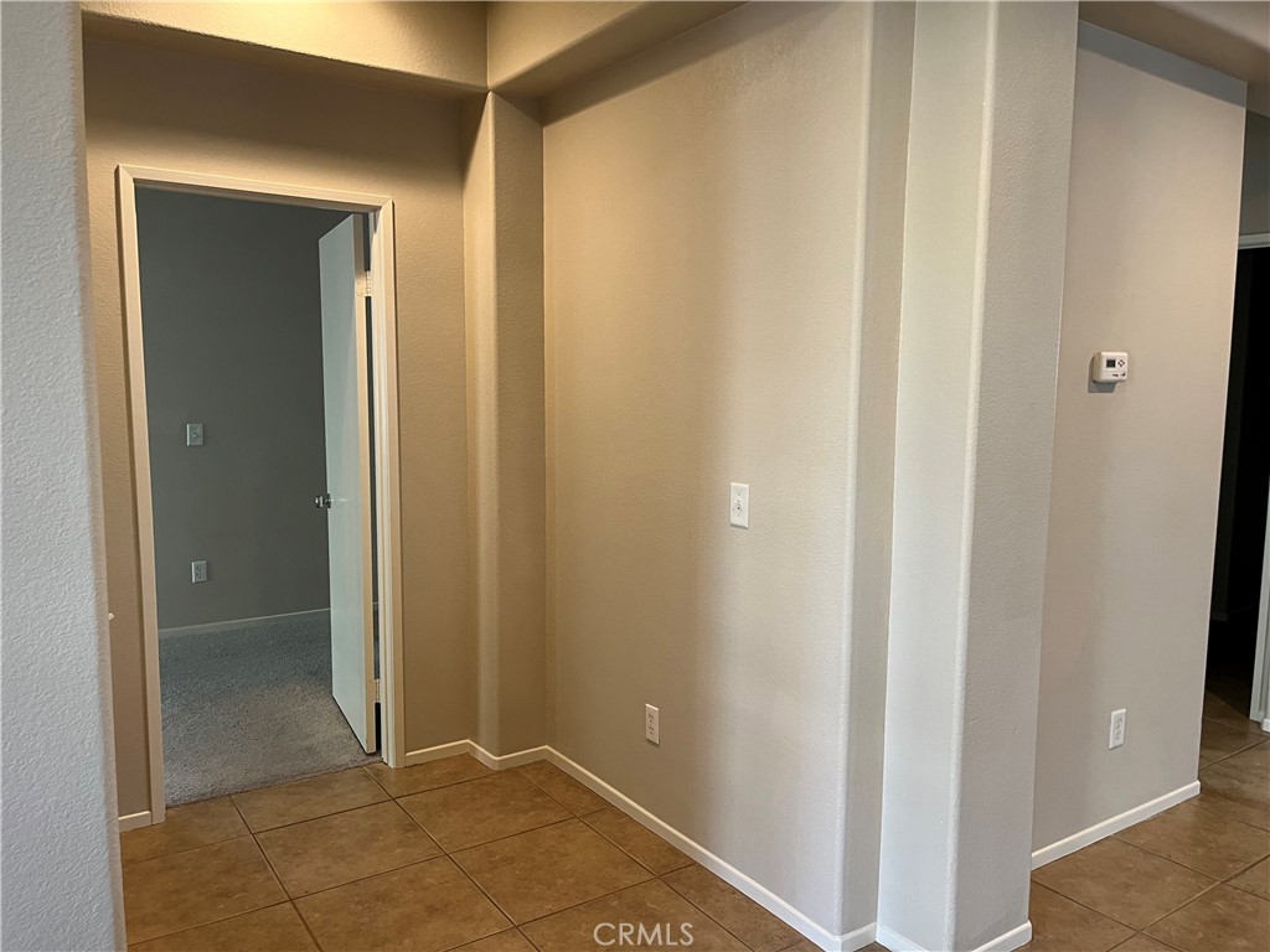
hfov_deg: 67.3
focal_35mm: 26
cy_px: 476
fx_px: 954
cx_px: 635
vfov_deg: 53.1
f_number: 1.6
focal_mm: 5.1
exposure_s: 1/60
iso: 125
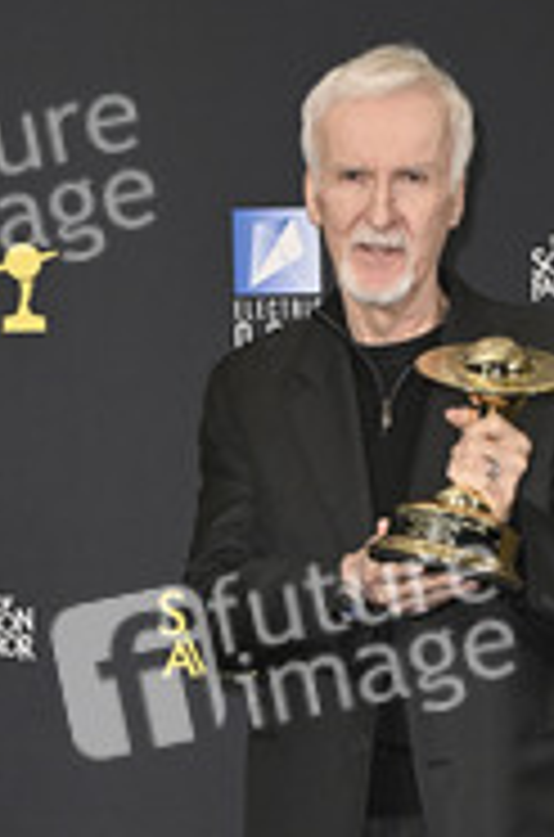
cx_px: 414
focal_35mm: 97
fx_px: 2252
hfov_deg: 14.0
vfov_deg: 20.3
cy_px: 878
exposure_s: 1/320
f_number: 5.6
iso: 2000
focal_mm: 45
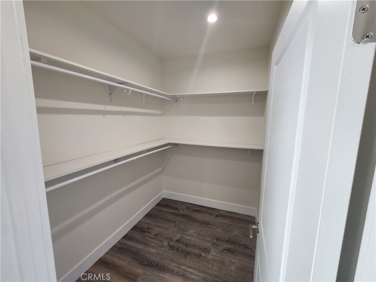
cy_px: 141
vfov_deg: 89.9
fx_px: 141
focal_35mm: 13
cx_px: 188
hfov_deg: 106.2
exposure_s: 1/60
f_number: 2.2
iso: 80
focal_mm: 2.2
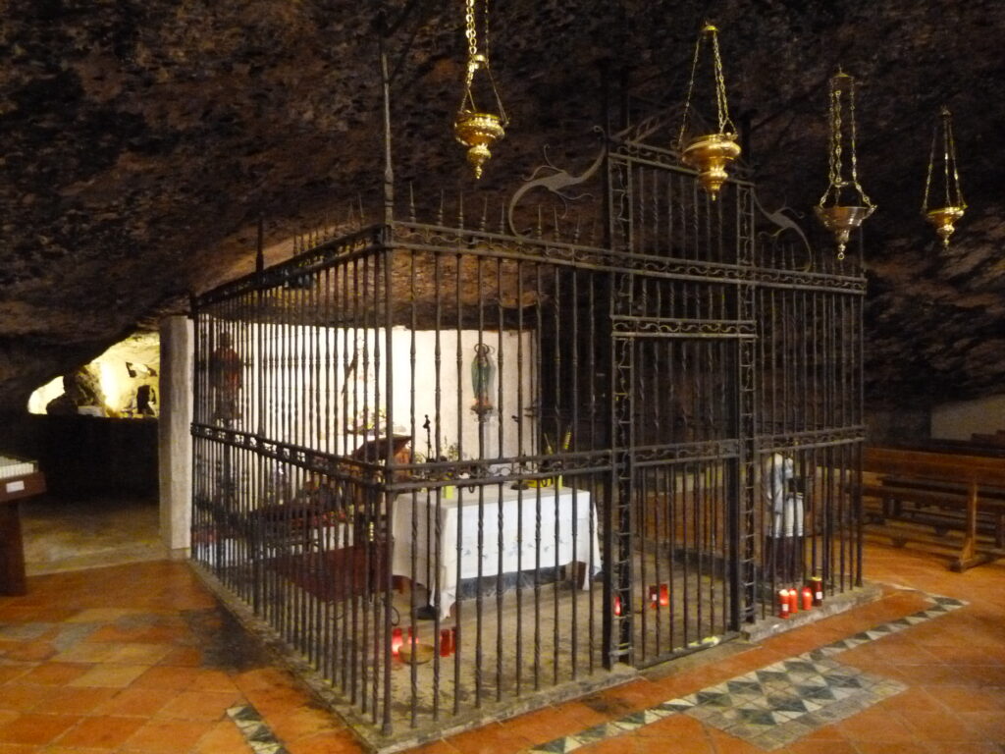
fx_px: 726
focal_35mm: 25
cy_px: 377
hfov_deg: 69.4
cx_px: 502
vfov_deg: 54.9
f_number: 2.8
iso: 1250
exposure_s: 1/15
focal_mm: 4.5
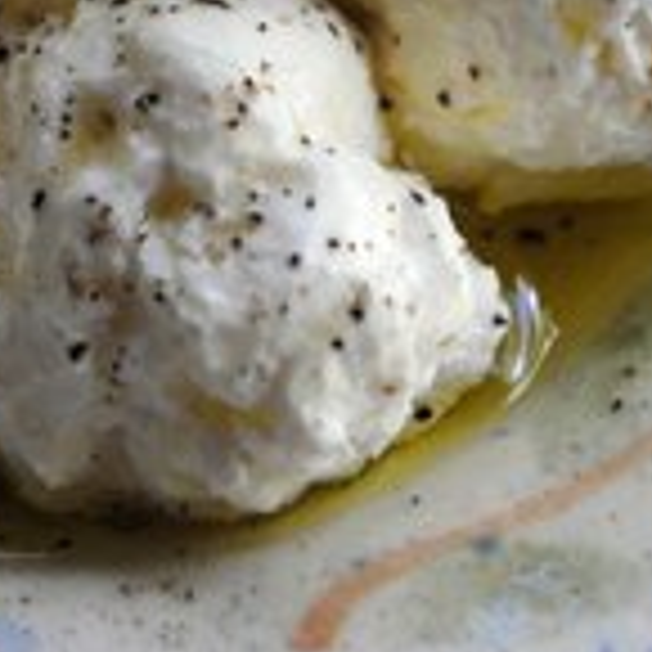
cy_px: -236
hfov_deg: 11.8
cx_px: 4
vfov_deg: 11.5
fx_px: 3133
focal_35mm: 147
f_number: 4.2
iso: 200
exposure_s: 1/60
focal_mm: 26
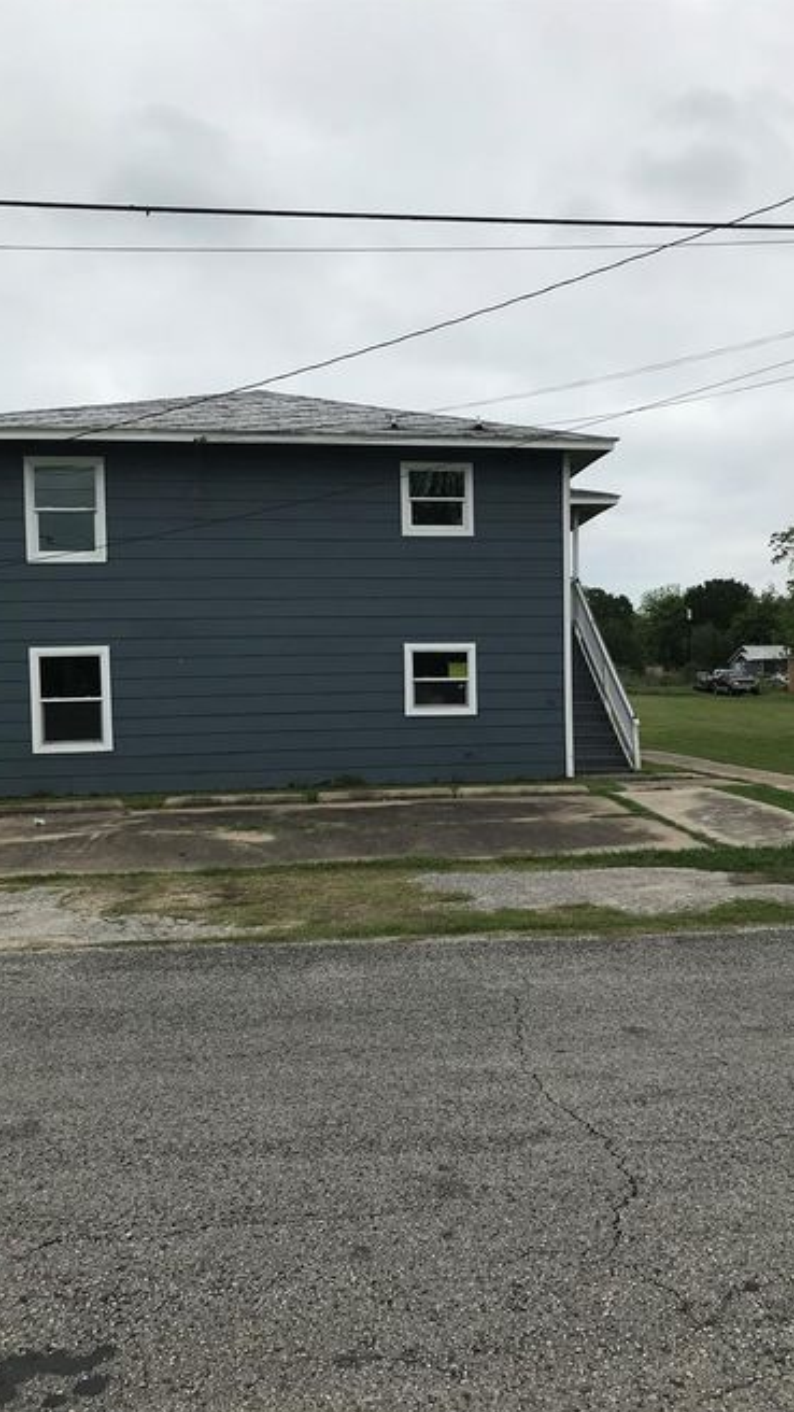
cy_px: 716
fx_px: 1160
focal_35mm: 31
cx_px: 456
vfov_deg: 62.6
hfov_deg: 37.7
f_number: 1.8
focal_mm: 3.99
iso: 20
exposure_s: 1/501
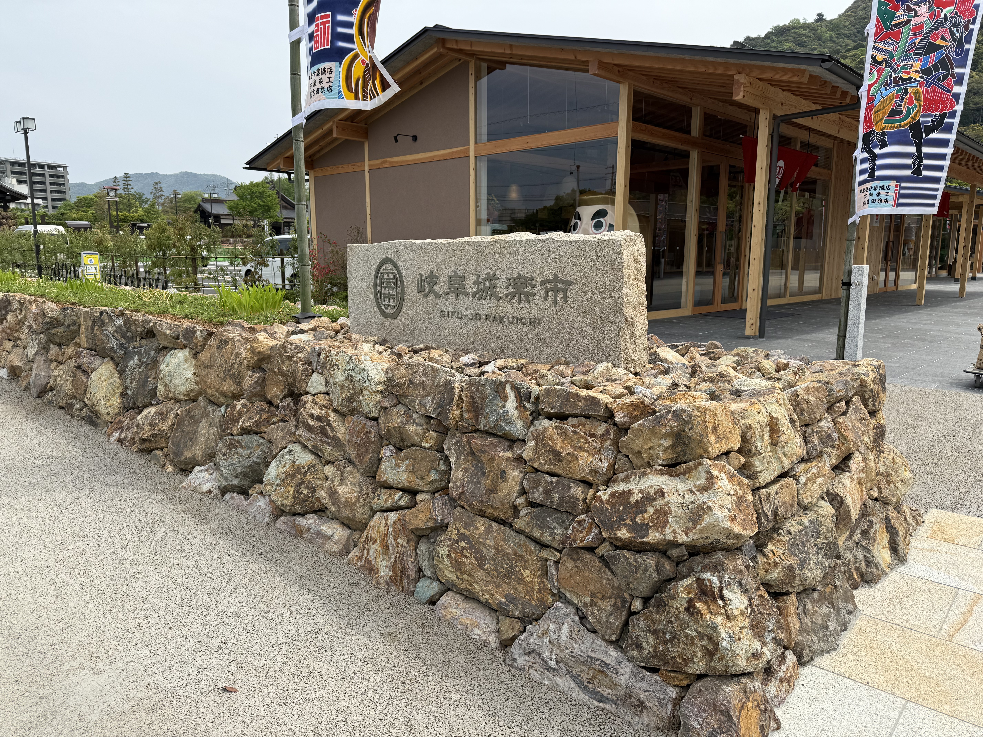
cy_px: 368
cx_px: 492
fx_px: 682
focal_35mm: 24
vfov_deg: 56.8
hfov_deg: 71.6
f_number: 1.78
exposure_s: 1/3279
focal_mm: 6.76
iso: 80
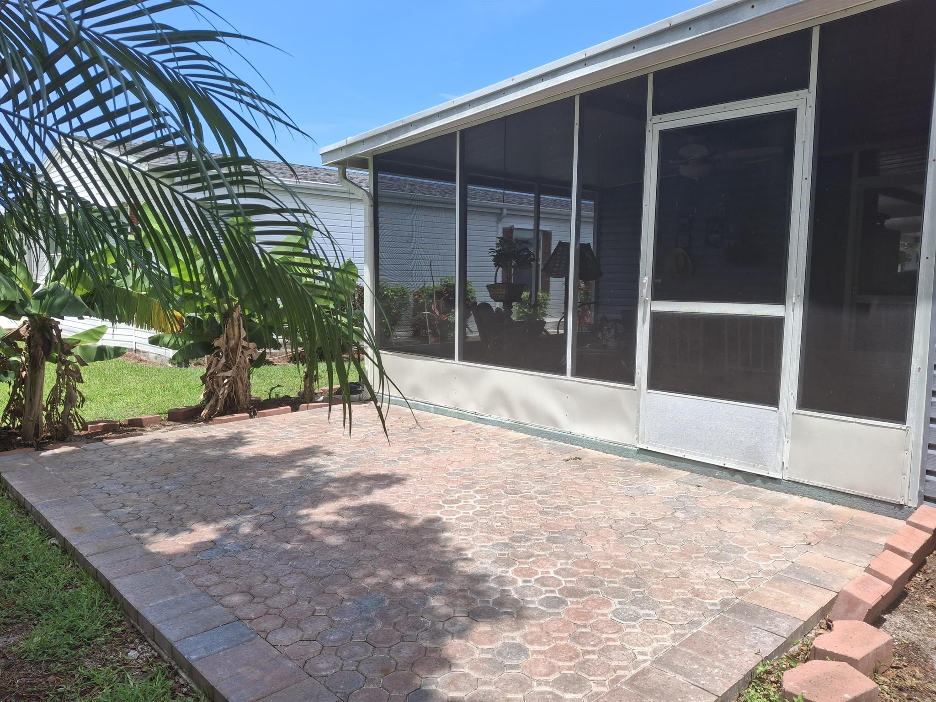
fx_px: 676
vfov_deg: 54.9
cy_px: 351
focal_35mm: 25
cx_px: 468
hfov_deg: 69.4
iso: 25
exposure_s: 1/743
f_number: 1.8
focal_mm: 4.69
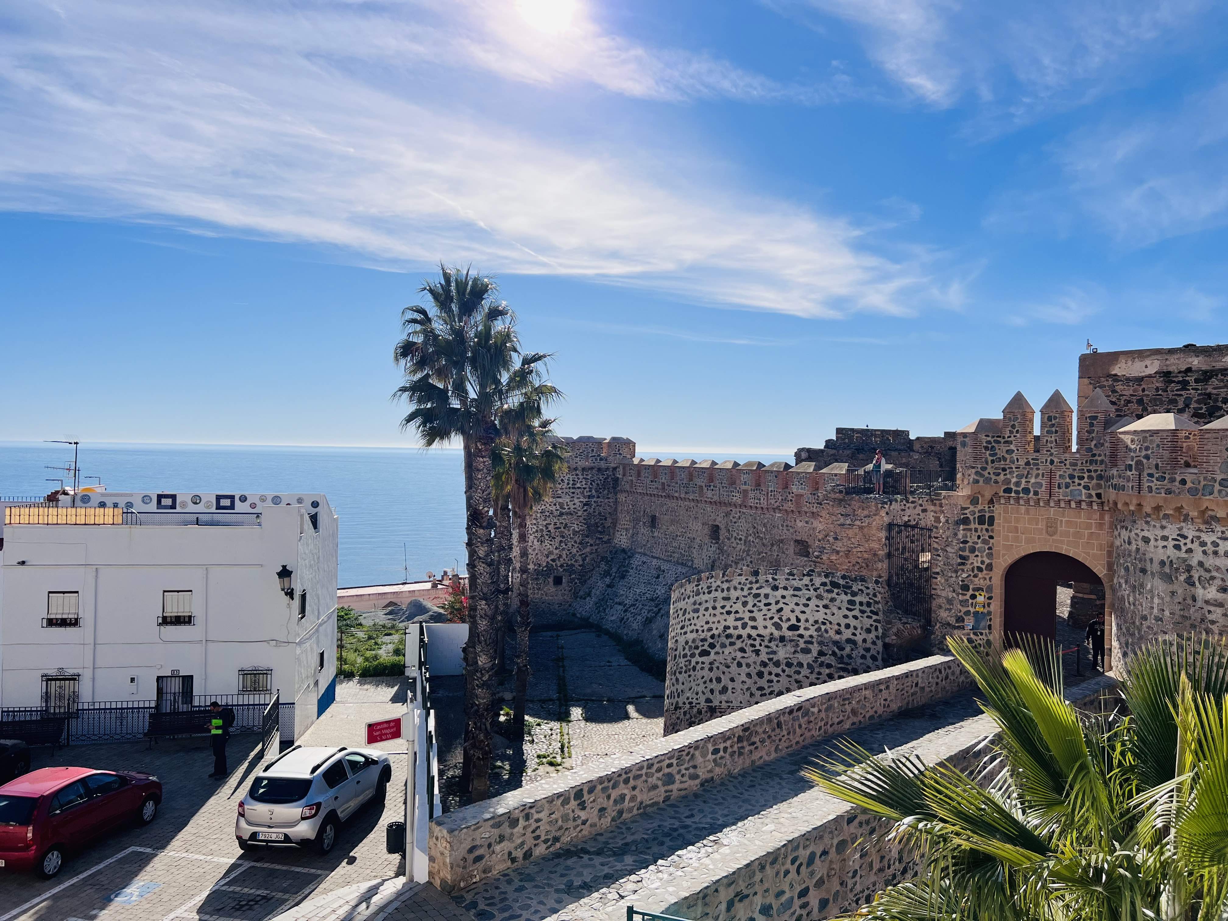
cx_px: 614
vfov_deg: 53.1
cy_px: 460
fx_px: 922
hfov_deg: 67.3
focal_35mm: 26
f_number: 1.5
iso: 50
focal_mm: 5.7
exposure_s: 1/9434
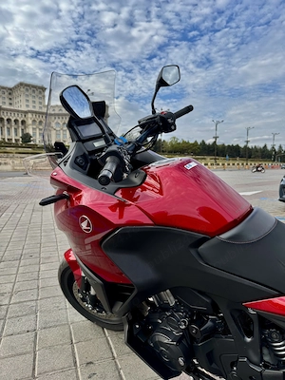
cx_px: 142
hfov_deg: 56.8
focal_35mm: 24
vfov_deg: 71.6
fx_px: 263
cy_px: 190
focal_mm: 6.76
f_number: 1.78
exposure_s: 1/3413
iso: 80
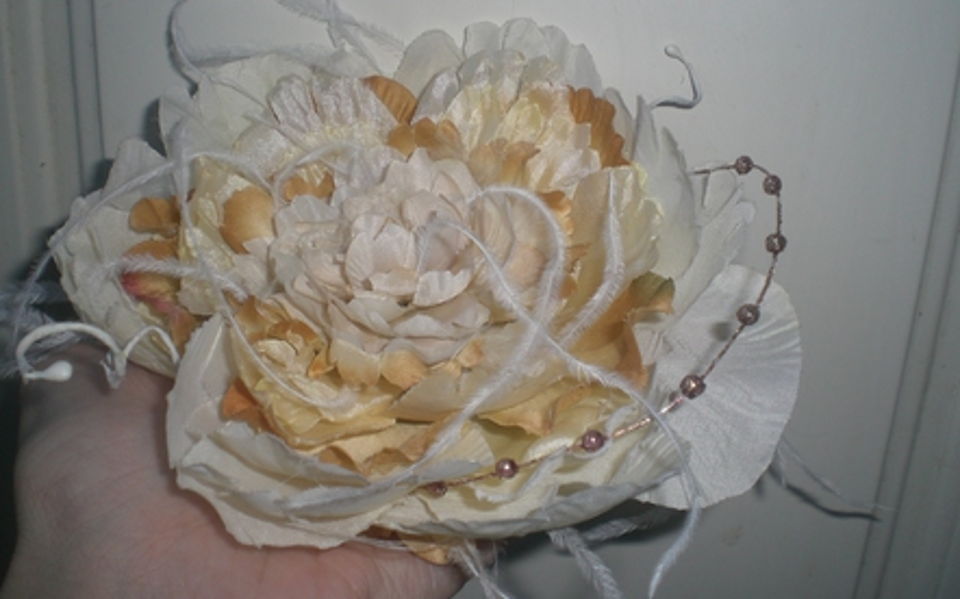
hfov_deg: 48.2
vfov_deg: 31.2
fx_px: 1072
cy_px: 280
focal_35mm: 41
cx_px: 480
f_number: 3.1
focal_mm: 6.3
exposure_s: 1/60
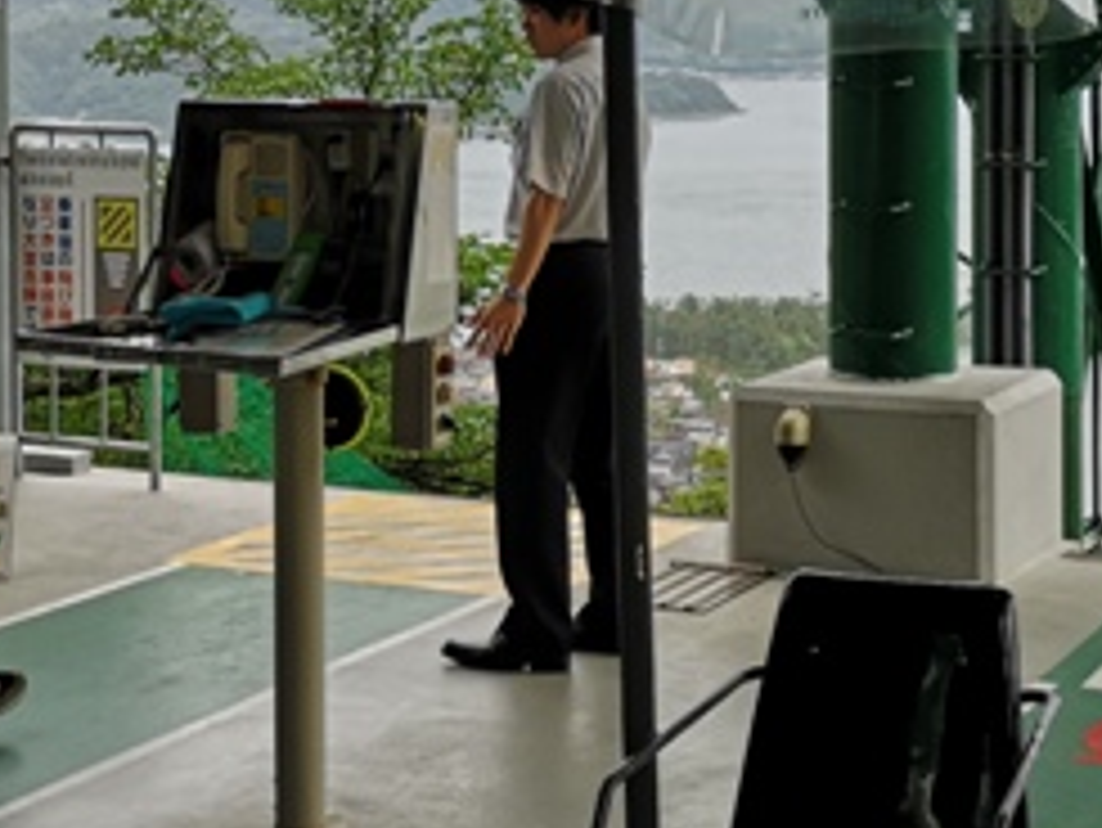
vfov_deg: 16.6
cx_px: 369
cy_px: 72
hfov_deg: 22.2
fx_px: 2803
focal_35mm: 88
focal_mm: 3.95
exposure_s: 1/1058
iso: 50
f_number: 1.8
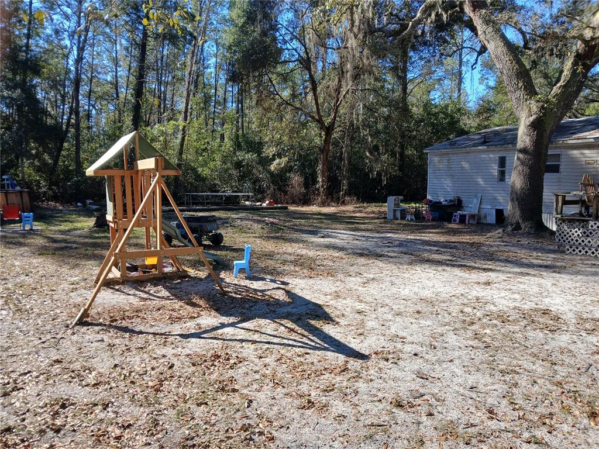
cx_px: 300
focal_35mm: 26
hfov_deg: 67.3
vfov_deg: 53.1
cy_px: 224
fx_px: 450
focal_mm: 3.98
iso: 20
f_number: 1.8
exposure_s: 1/266
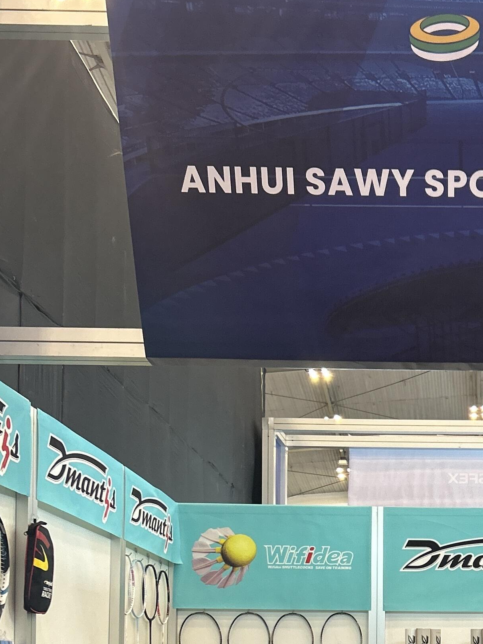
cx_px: 481
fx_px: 1209
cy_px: 641
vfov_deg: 28.1
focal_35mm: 65
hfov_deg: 21.8
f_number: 1.5
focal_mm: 5.7
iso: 160
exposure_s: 1/50
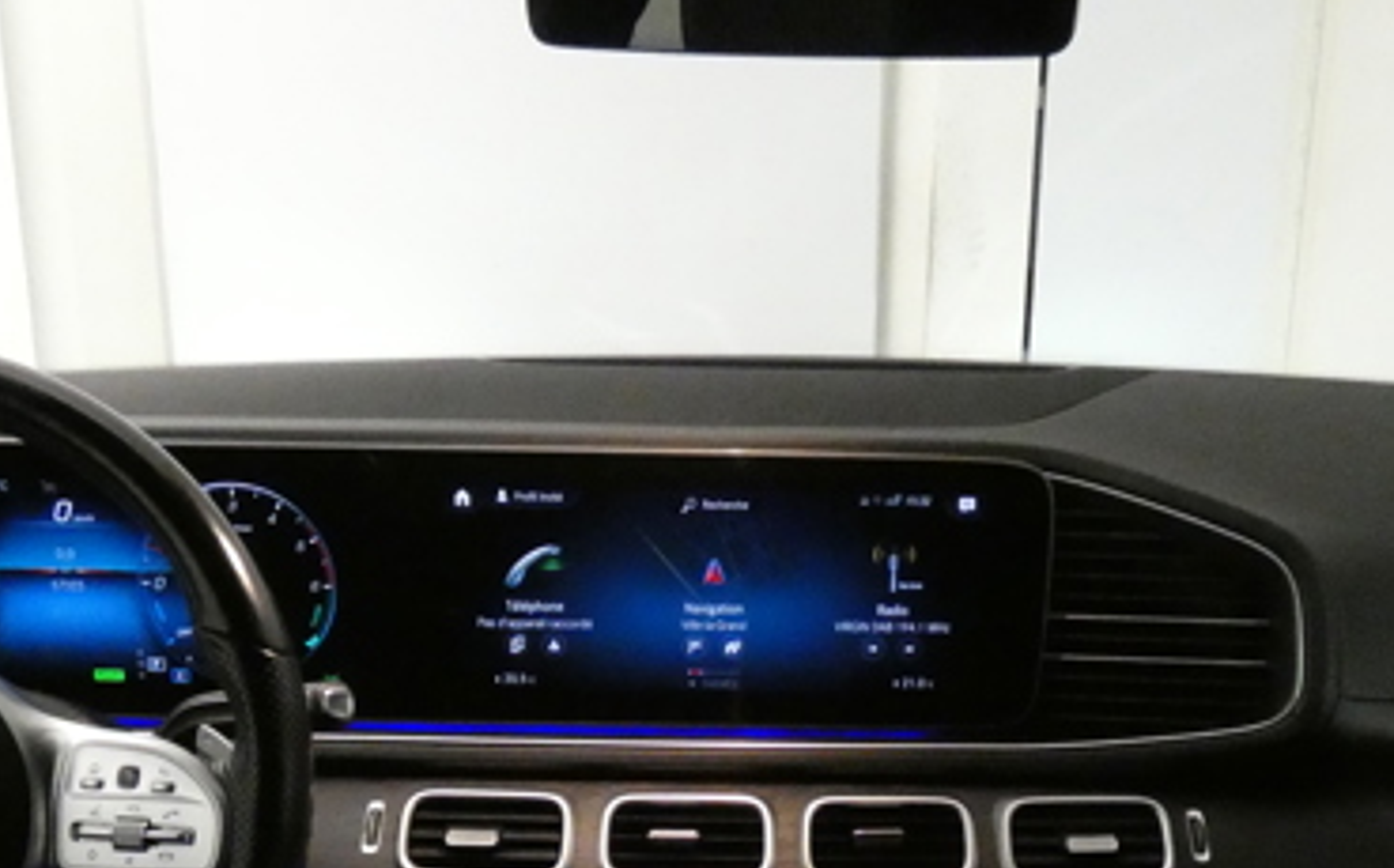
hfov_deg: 43.5
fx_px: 1746
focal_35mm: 46
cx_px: 744
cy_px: 857
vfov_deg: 26.5
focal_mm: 3.6
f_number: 2.8
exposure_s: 1/30
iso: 1600
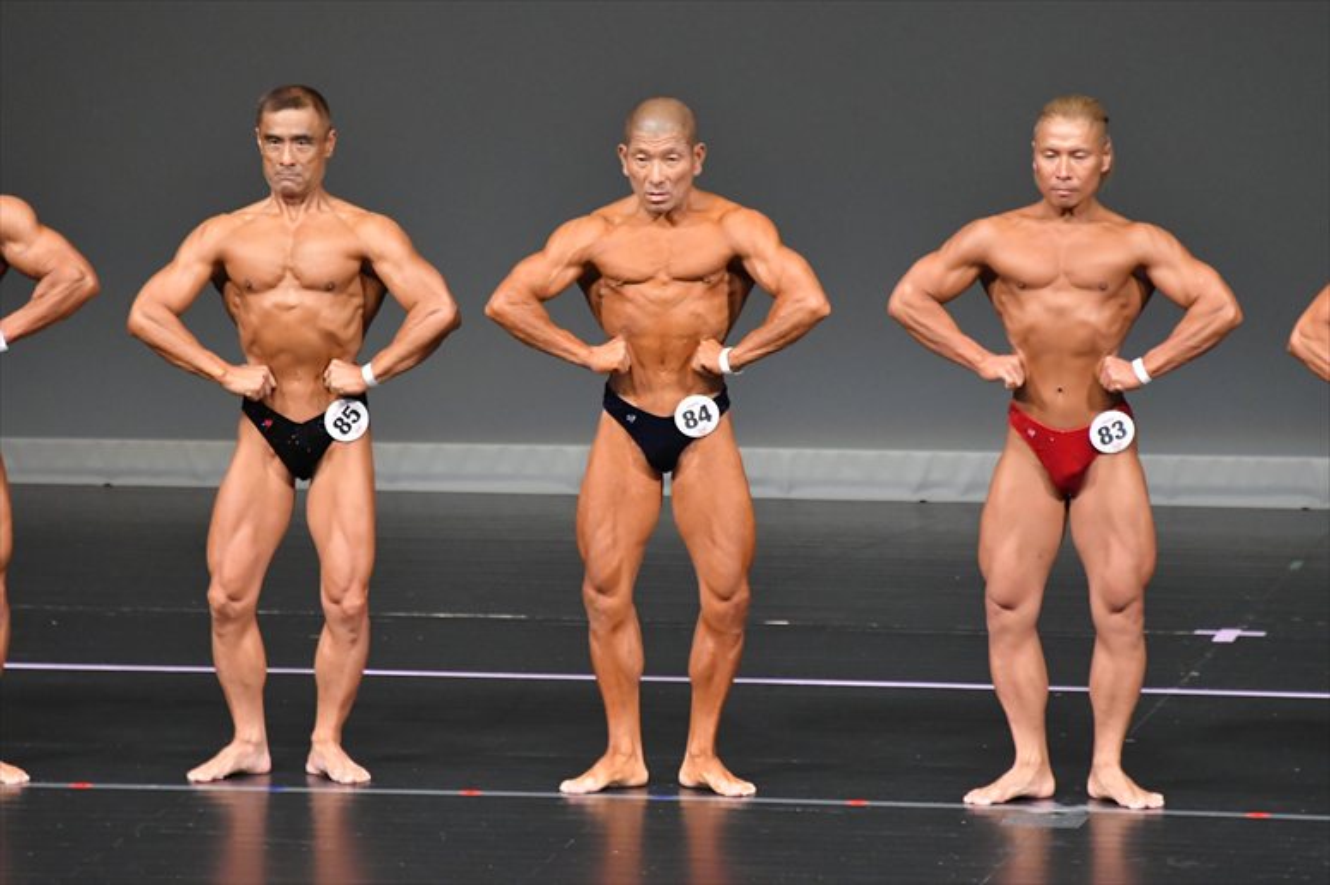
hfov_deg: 5.5
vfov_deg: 3.7
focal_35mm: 375
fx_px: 13848
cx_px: 665
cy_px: 442
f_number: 5.6
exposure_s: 1/400
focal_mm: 250
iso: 5000
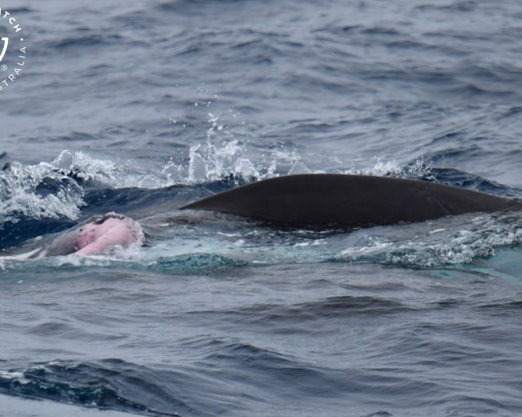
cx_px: 243
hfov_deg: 3.8
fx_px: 7862
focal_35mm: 509
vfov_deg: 3.0
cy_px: 208
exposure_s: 1/8000
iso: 800
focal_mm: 450
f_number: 6
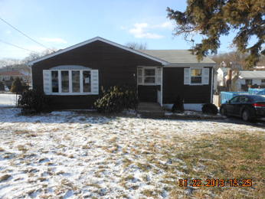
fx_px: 215
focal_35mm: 28
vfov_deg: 49.8
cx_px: 132
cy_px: 100
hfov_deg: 63.4
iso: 80
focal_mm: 5
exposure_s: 1/400
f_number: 3.7
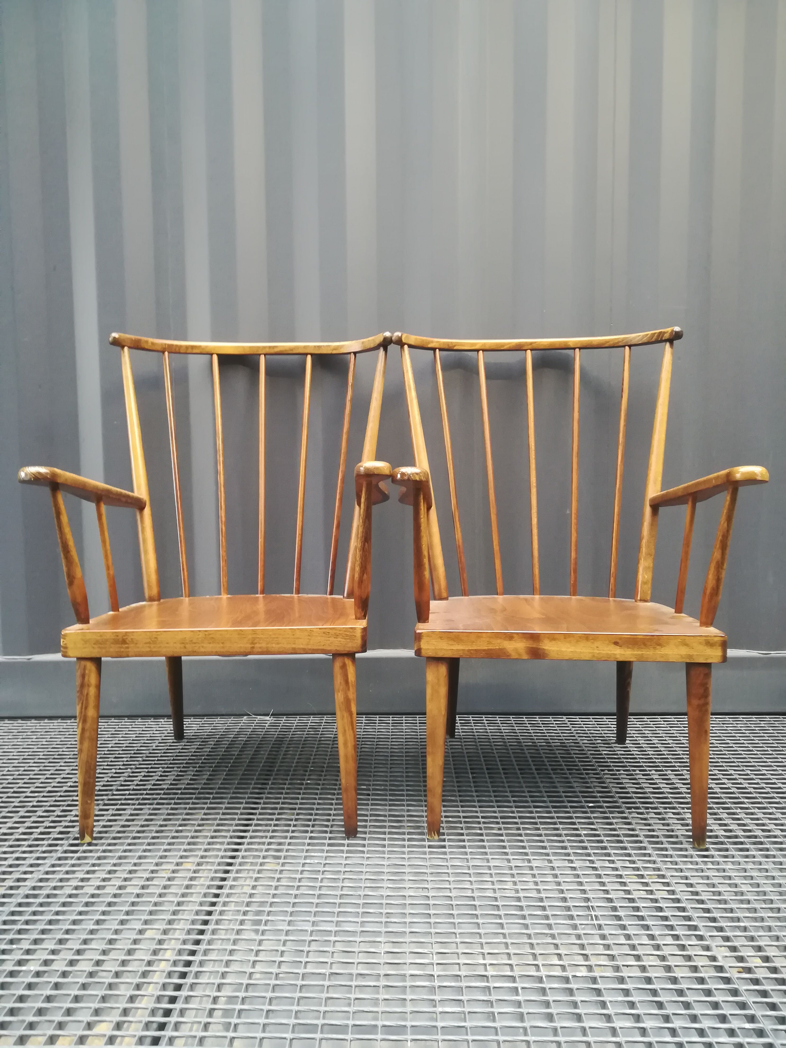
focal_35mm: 26
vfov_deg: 67.3
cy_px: 524
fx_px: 787
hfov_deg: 53.1
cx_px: 393
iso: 400
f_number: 2.2
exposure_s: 1/33.3
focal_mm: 3.83
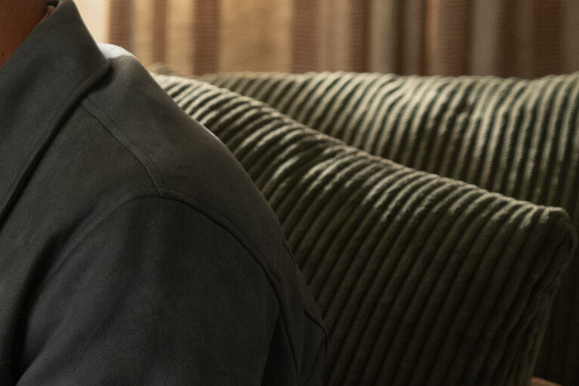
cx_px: -365
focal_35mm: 191
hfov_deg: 10.3
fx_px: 3071
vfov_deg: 7.2
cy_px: 223
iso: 3200
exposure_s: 1/125
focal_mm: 57
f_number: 3.2
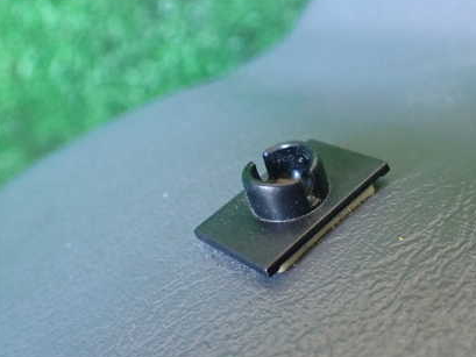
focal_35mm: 44
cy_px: 198
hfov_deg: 42.5
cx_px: 307
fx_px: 605
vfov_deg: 32.9
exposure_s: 1/50
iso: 800
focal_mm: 5.4
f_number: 2.3
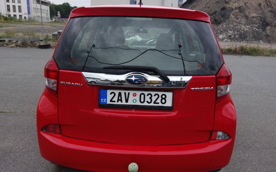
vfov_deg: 43.1
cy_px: 86
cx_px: 138
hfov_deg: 64.6
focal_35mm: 29
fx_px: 218
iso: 125
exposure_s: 1/1600
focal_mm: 10.4
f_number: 2
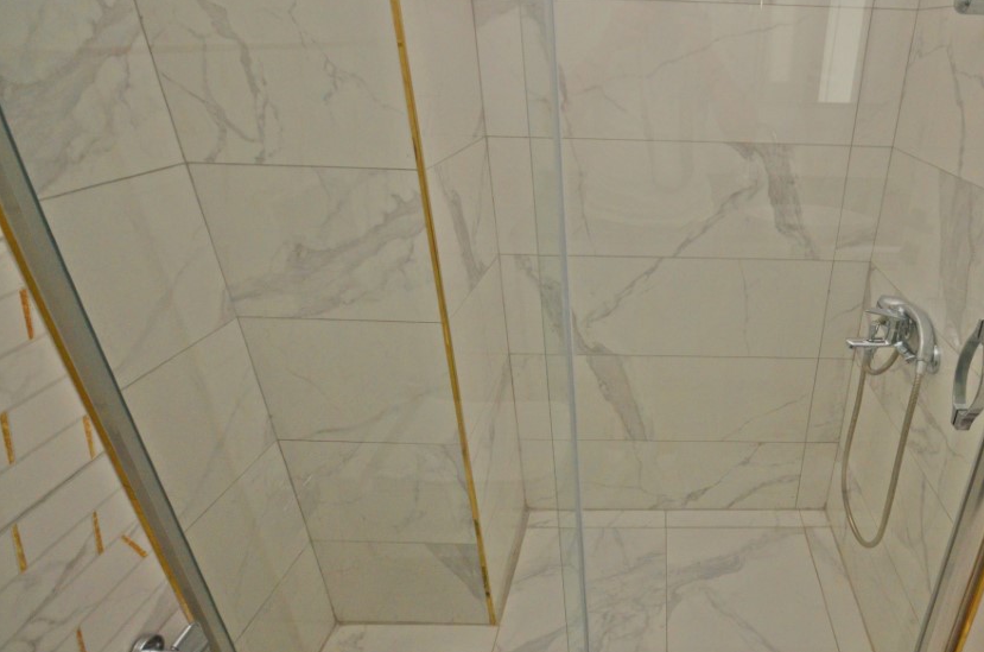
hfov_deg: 77.6
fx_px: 573
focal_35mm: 21
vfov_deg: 59.3
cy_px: 328
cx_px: 686
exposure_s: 1/60
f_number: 4
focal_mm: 10
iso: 800
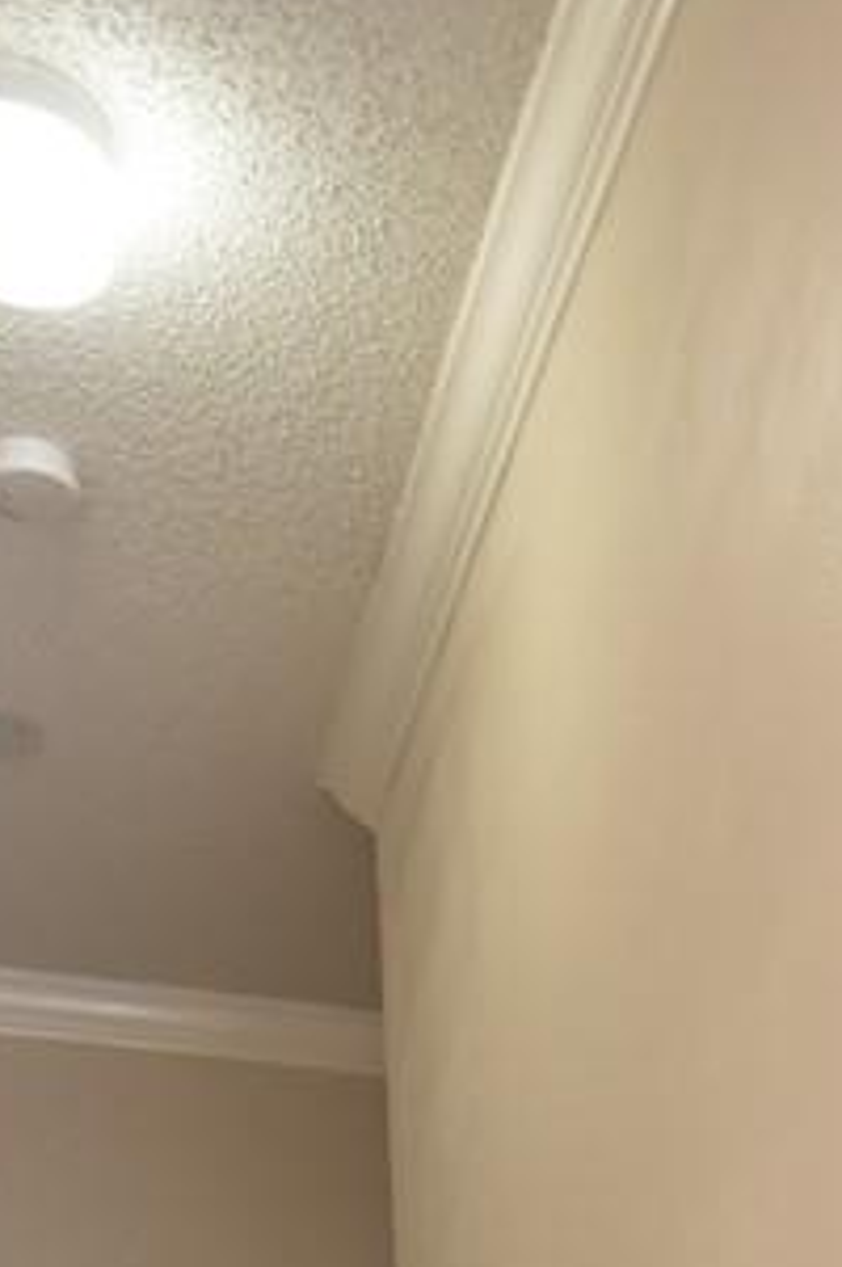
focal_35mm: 65
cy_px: 2168
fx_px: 2286
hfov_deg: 19.9
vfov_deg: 22.0
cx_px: 930
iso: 800
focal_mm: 12
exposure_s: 1/90
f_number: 4.8
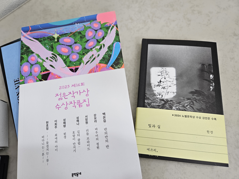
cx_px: 120
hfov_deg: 73.9
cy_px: 90
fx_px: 159
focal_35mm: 23
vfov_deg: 58.9
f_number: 1.8
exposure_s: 1/120
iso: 200
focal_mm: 5.4
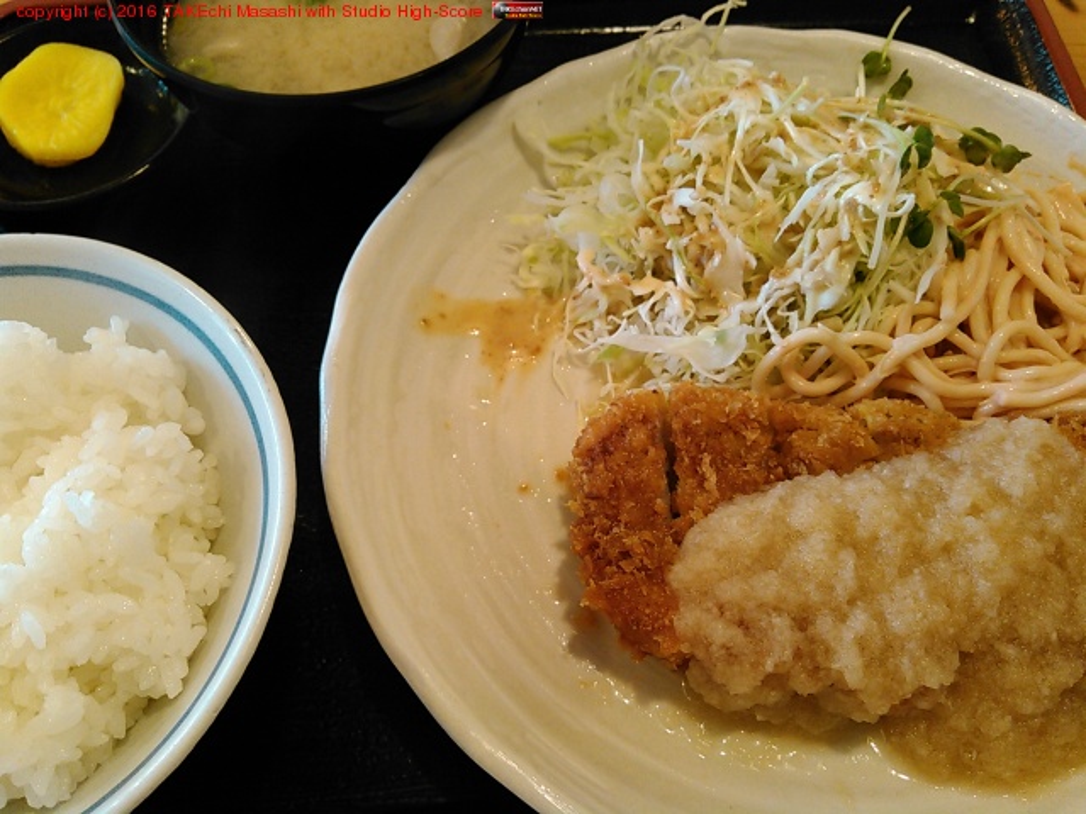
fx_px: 941
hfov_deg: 60.0
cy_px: 407
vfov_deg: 46.8
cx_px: 543
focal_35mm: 30
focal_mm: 4
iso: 320
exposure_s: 1/15
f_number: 2.4
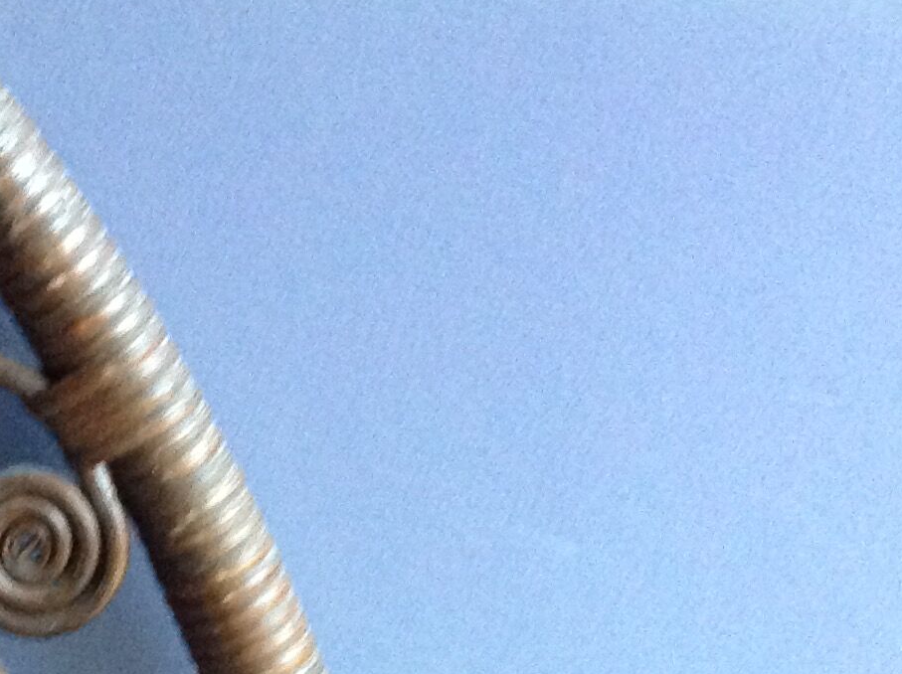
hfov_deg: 18.8
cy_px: 843
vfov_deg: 14.2
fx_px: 2603
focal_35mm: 100
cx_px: -128
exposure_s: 1/15
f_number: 2.4
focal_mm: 4.28
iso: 500
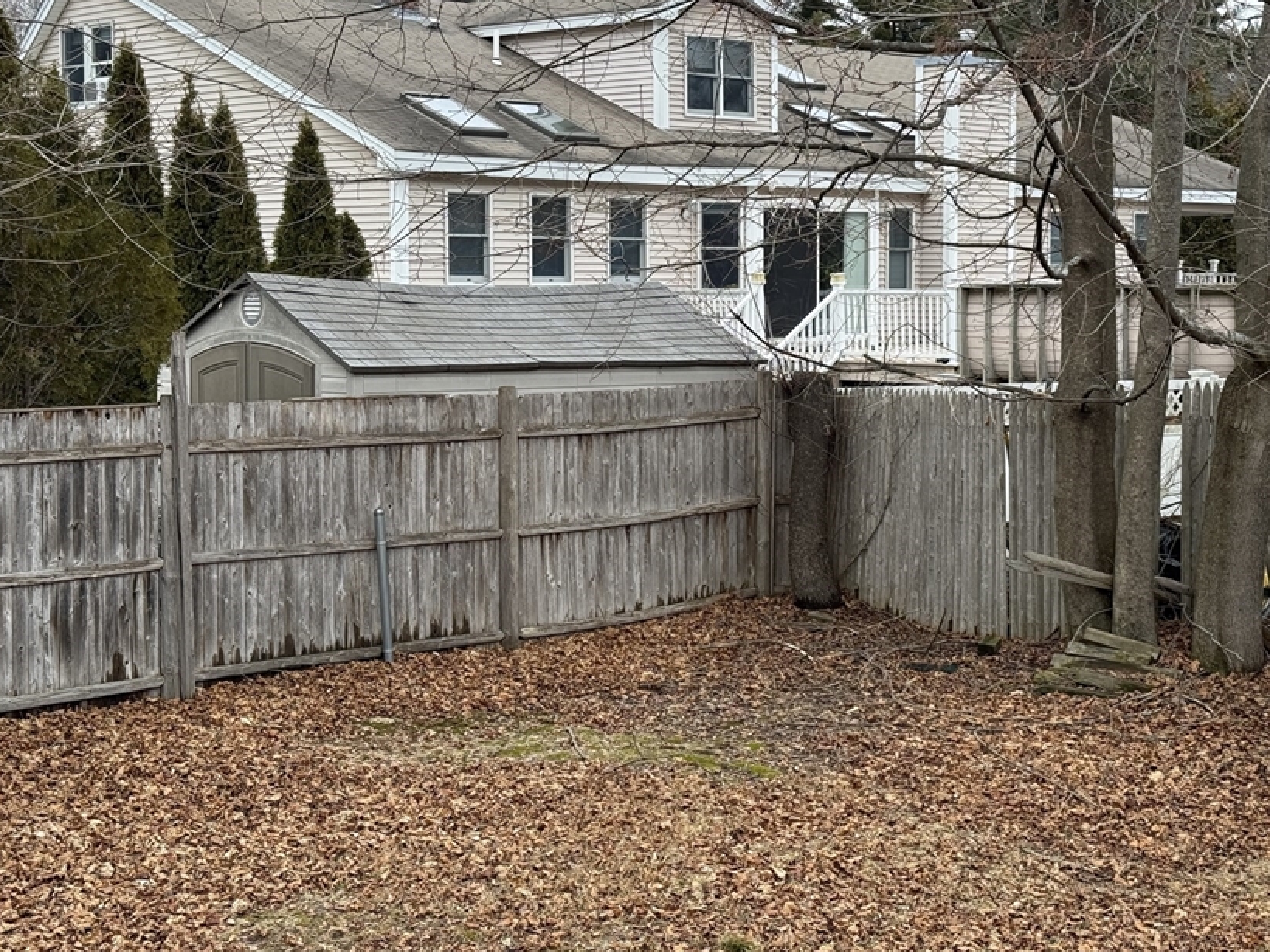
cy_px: 403
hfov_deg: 32.1
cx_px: 774
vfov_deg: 24.4
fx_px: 2201
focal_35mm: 60
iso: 64
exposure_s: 1/561
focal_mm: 6.76
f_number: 1.78
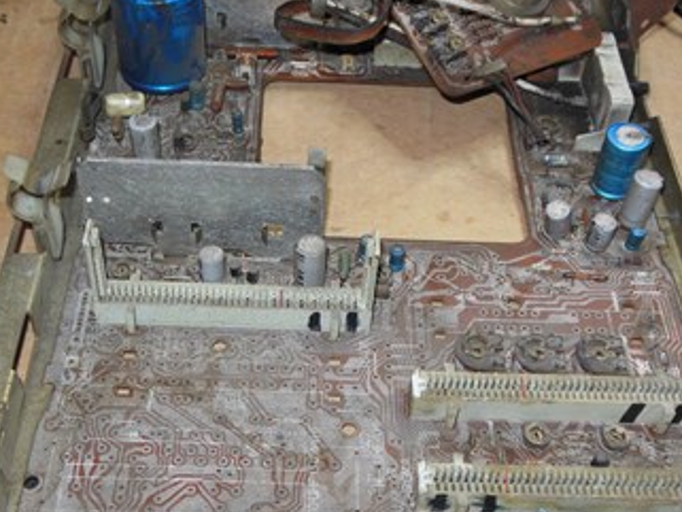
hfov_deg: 41.2
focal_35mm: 46
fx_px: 907
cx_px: 351
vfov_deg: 31.5
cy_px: 302
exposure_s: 1/30
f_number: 3.5
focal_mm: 6
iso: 125
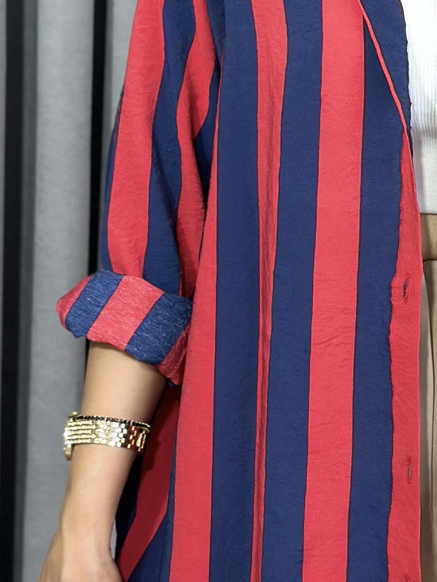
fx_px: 2121
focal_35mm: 126
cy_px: 30
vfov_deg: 15.4
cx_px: 481
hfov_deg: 11.6
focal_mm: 6.86
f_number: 1.78
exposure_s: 1/100
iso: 125
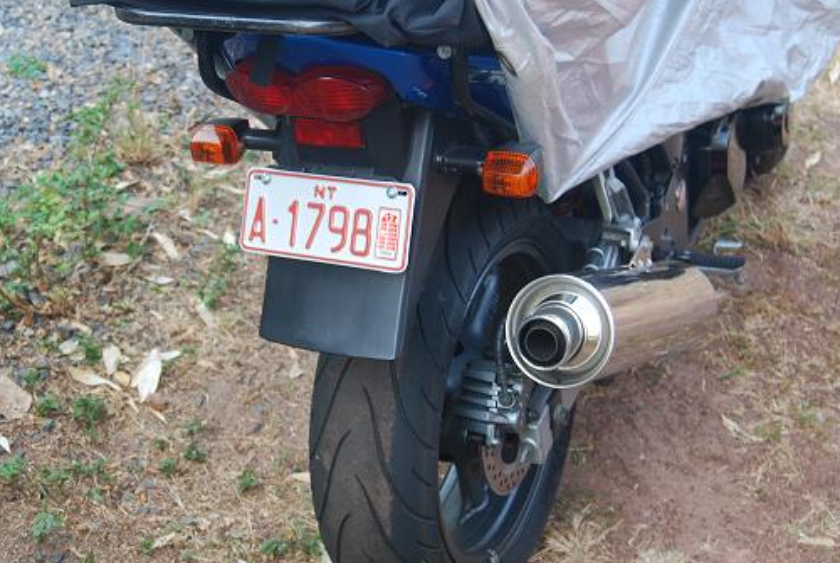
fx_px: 1425
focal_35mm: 61
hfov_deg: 32.6
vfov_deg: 22.3
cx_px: 281
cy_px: 222
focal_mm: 28
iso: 200
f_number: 4.5
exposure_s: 1/80
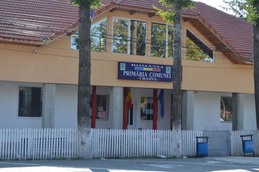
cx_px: 130
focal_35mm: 52
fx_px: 377
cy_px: 86
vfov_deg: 25.6
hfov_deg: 37.9
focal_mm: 35
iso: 200
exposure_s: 1/160
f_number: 6.3
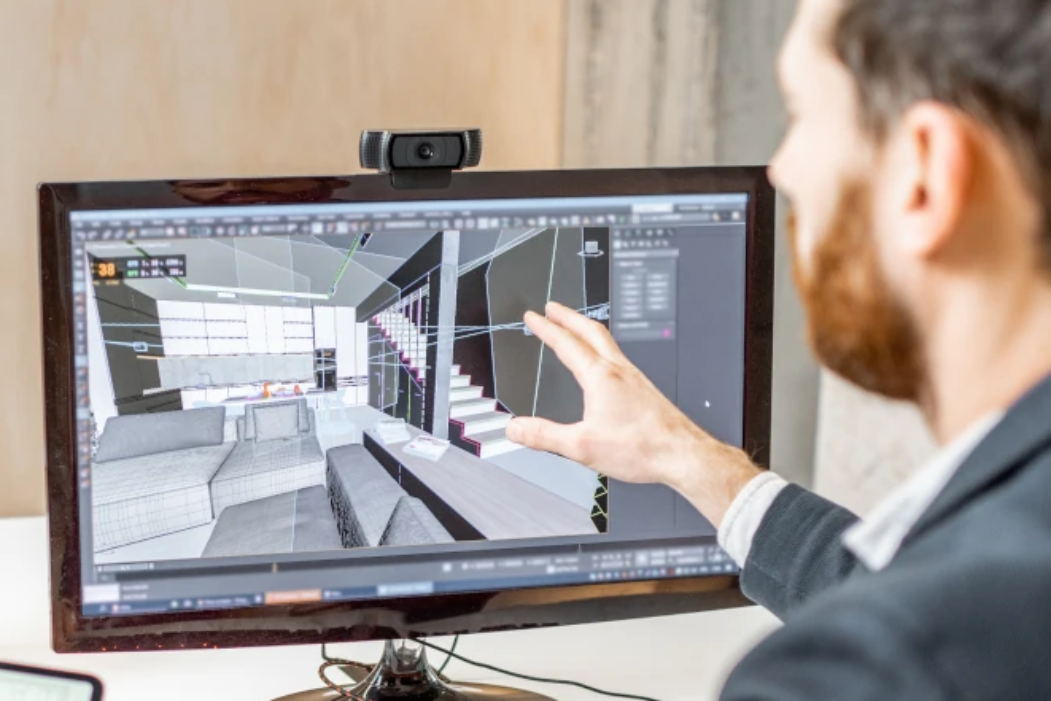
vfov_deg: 18.8
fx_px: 2102
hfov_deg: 27.1
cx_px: 118
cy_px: 537
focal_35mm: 72
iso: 500
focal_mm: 35
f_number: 2.2
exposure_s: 1/160
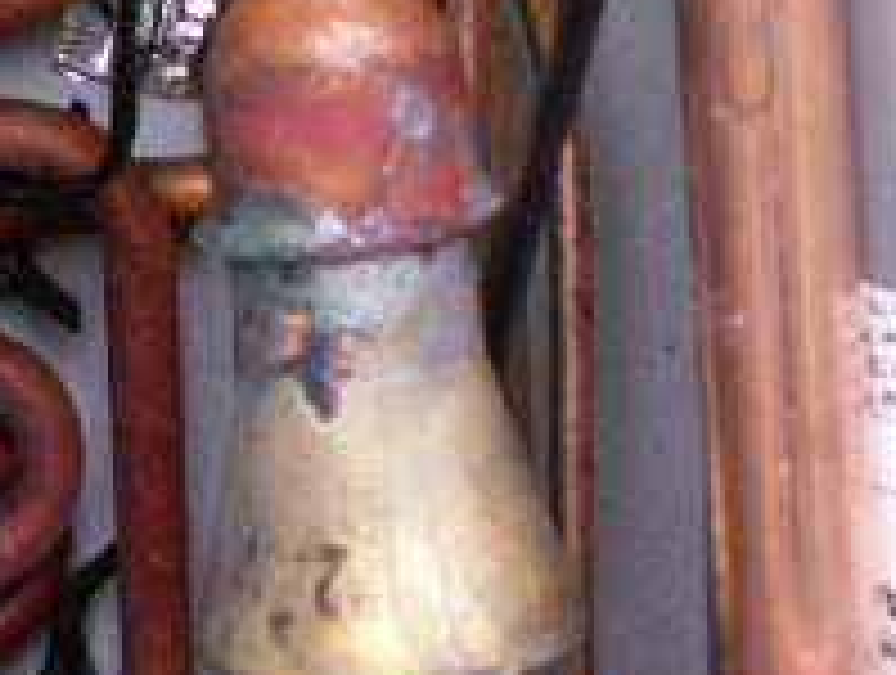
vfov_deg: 7.4
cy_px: -194
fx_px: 5160
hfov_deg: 9.9
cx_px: 59
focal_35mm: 199
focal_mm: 10.28
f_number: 3.2
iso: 125
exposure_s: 1/40
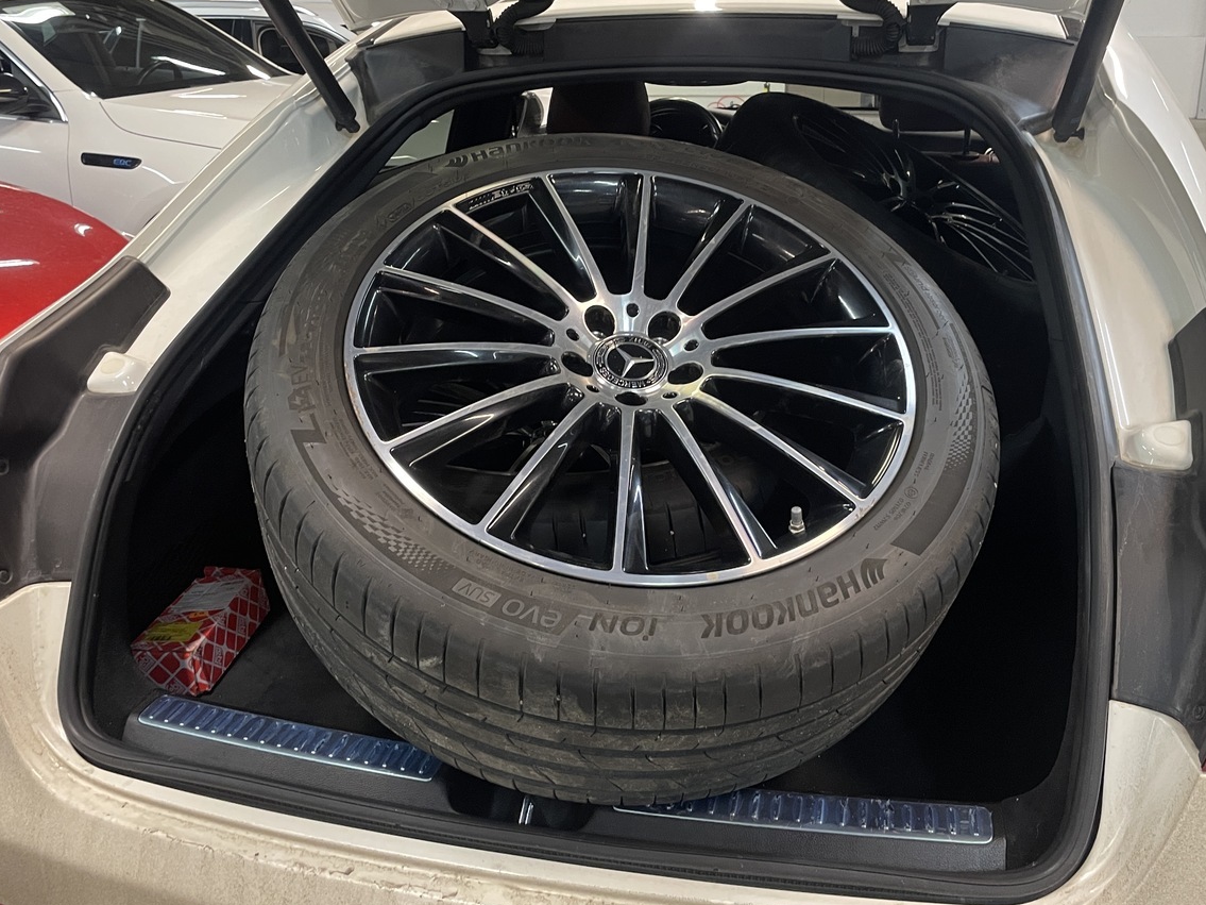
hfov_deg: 55.3
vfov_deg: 42.8
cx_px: 621
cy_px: 370
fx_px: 1150
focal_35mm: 33
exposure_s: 1/50
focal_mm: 4.2
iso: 320
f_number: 1.6
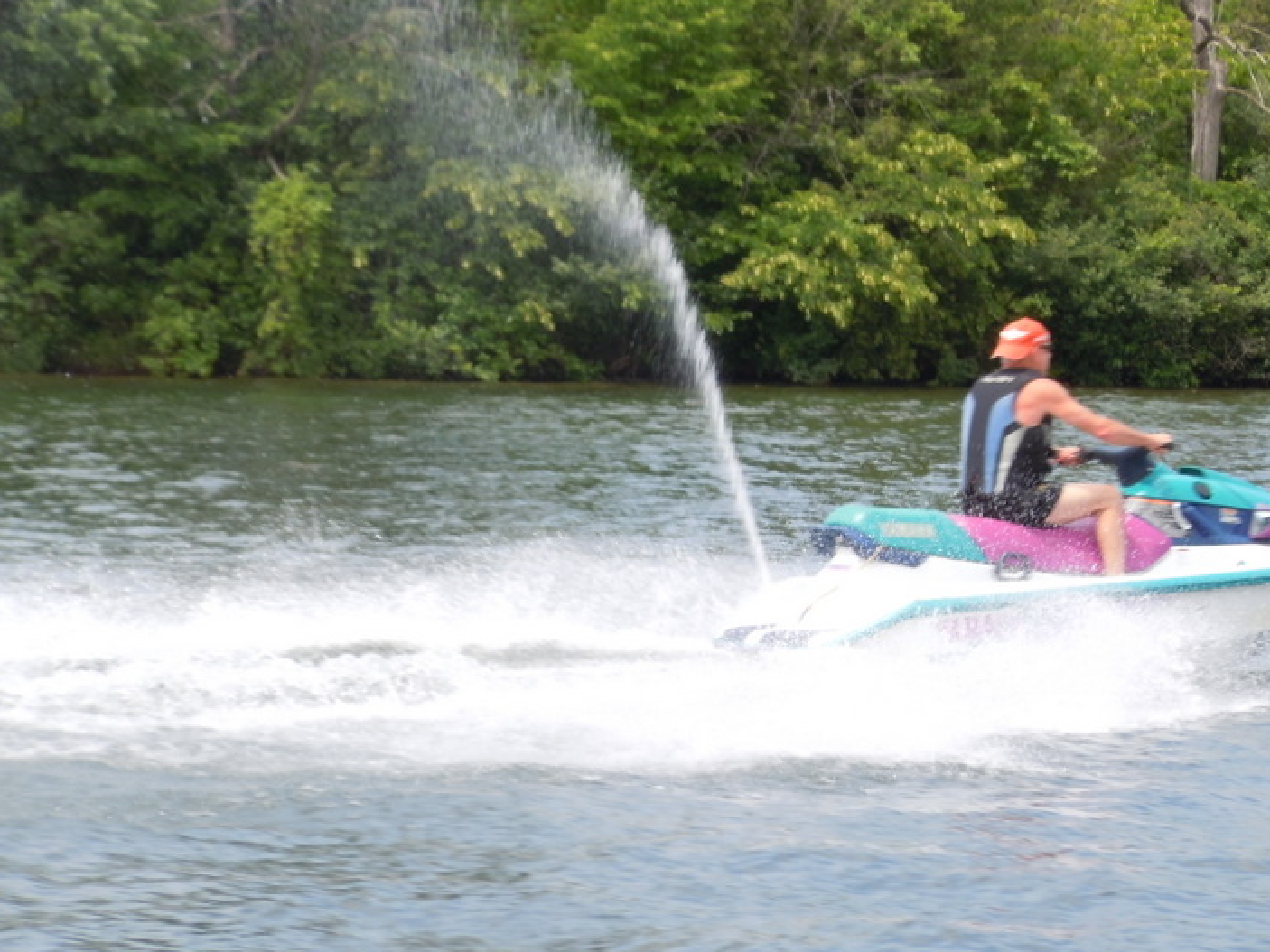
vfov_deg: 7.9
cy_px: 538
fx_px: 6933
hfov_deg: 10.5
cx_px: 697
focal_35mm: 189
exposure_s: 1/250
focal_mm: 29.8
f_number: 5.5
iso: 100
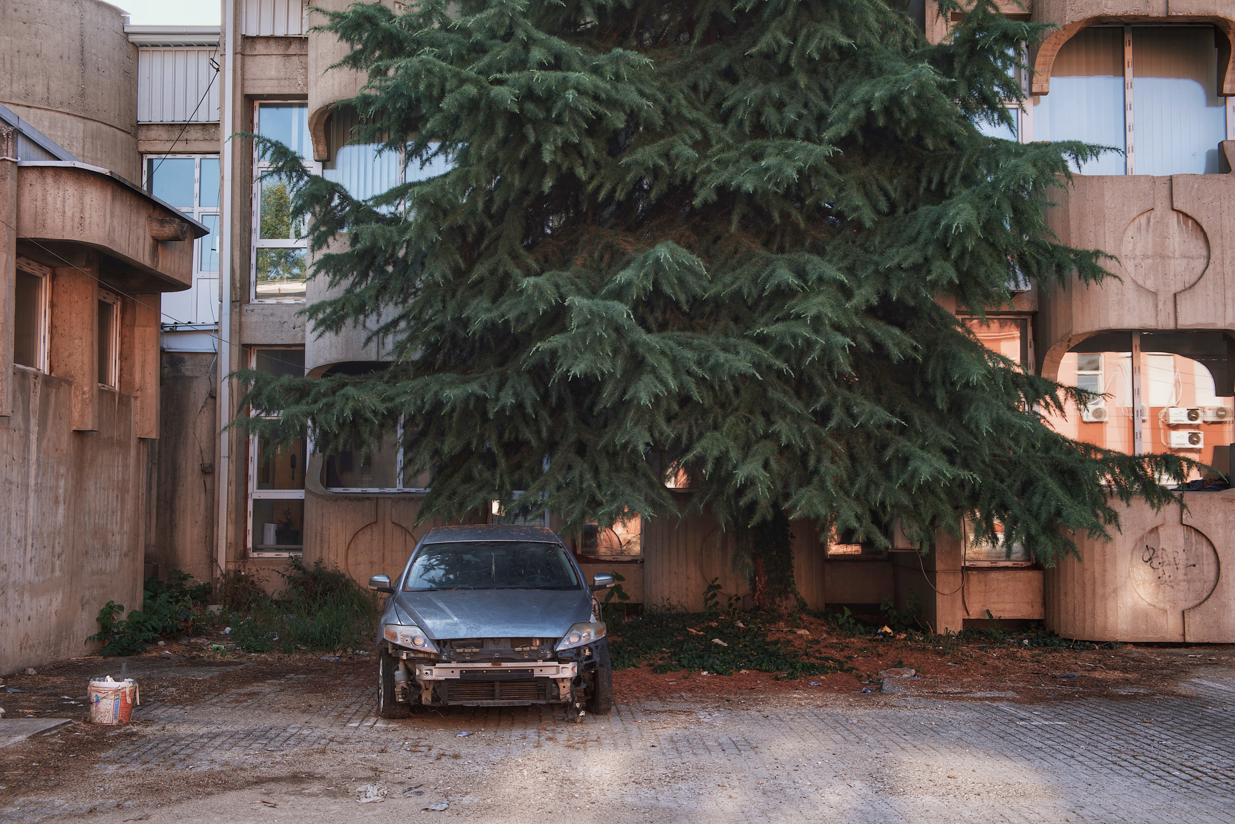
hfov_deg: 48.5
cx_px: 618
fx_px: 1372
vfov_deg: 33.4
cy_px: 412
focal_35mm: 40
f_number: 5
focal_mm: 26.5
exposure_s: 1/150
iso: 160
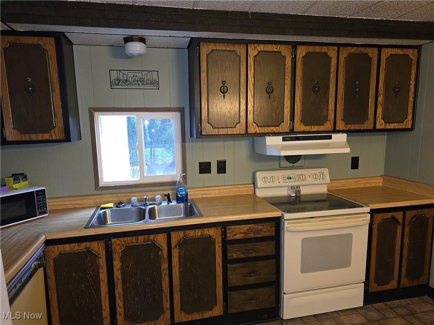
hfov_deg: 73.9
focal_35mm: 23
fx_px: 288
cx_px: 217
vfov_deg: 58.9
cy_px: 162
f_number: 1.7
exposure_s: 1/24
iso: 125
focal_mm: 6.3
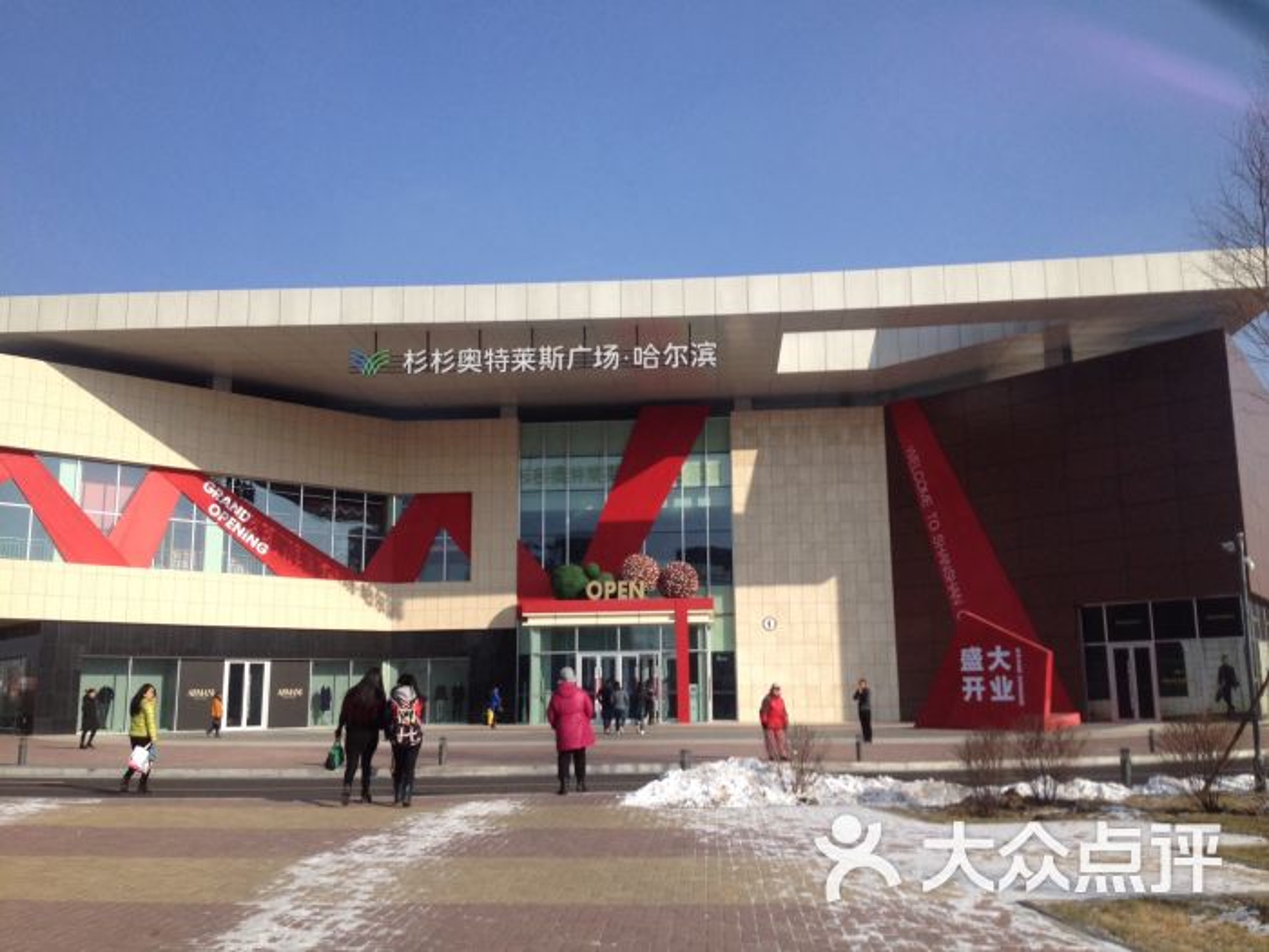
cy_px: 476
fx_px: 1283
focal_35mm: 35
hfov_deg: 52.6
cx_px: 634
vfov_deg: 40.7
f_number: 2.4
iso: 50
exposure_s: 1/1842
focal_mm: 4.28
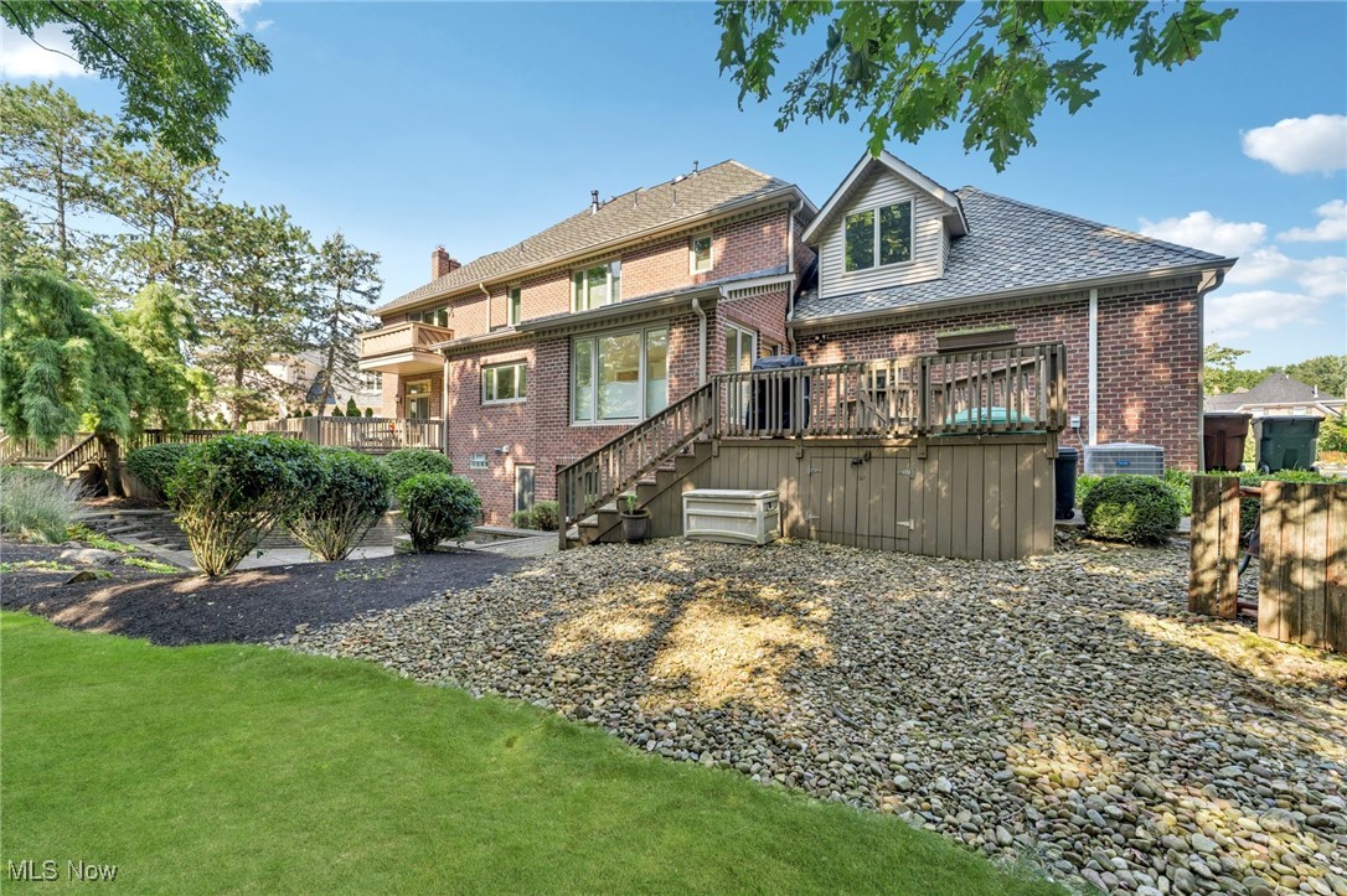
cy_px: 448
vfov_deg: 81.2
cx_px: 674
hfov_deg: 104.3
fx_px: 524
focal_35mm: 14
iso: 250
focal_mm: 14
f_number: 8
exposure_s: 1/80
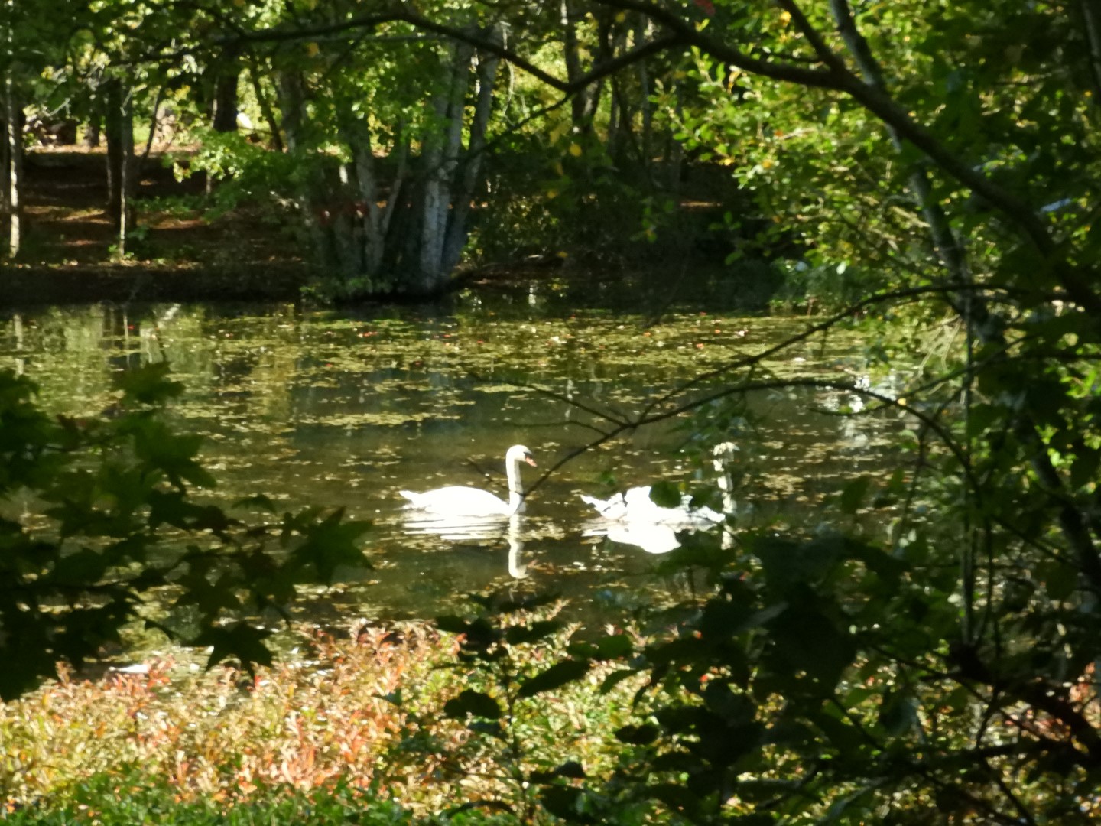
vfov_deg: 15.6
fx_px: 3022
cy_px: 413
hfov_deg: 20.7
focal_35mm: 95
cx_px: 550
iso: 1600
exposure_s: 1/2000
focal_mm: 17
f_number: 4.8
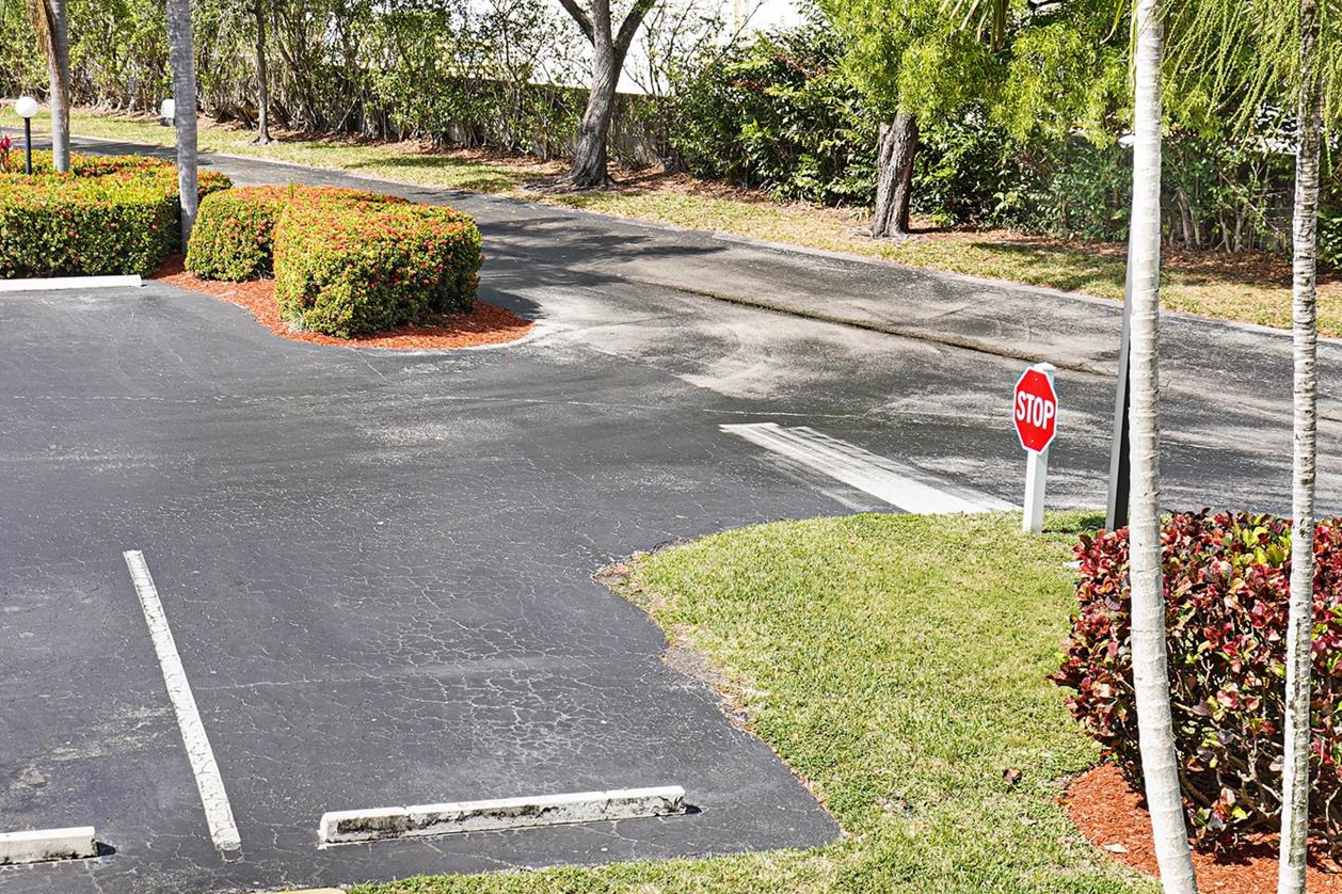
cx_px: 484
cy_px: 606
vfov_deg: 23.6
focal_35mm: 57
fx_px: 2124
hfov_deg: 34.8
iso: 80
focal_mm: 35
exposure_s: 1/200
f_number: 5
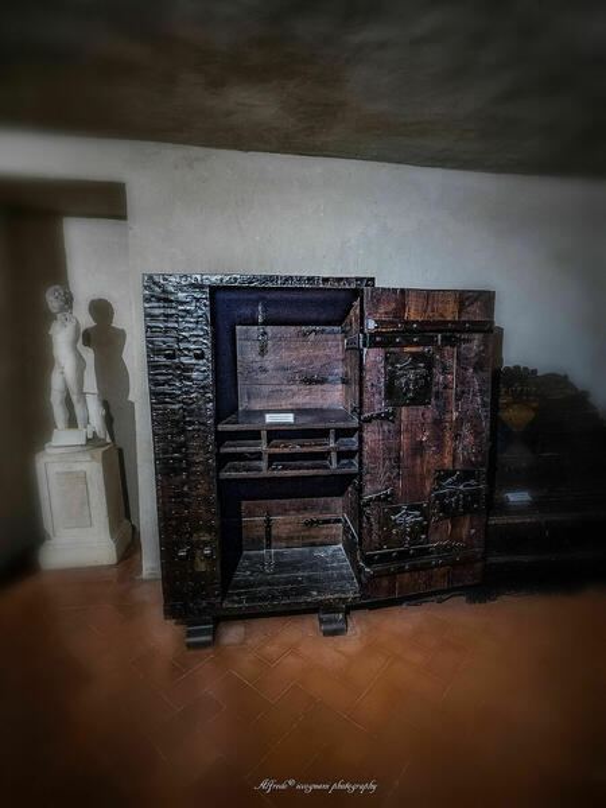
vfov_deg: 87.8
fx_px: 420
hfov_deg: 71.6
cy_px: 404
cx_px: 303
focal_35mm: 18
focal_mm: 9
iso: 800
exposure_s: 1/10
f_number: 2.8
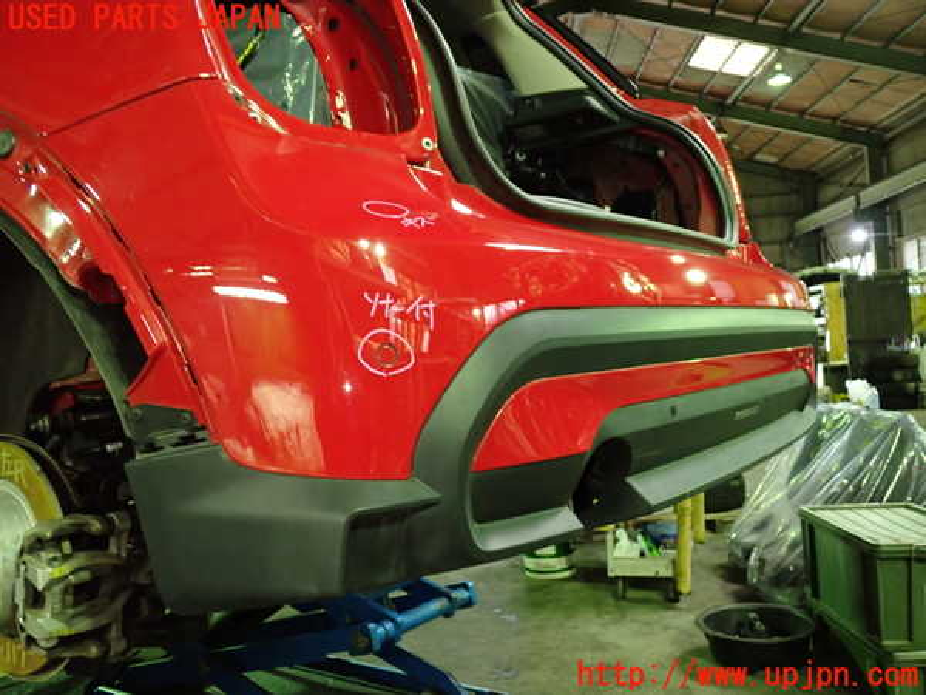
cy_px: 348
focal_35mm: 30
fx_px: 803
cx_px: 463
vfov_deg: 46.8
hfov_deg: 60.0
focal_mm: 5.4
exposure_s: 1/30
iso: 500
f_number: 2.3
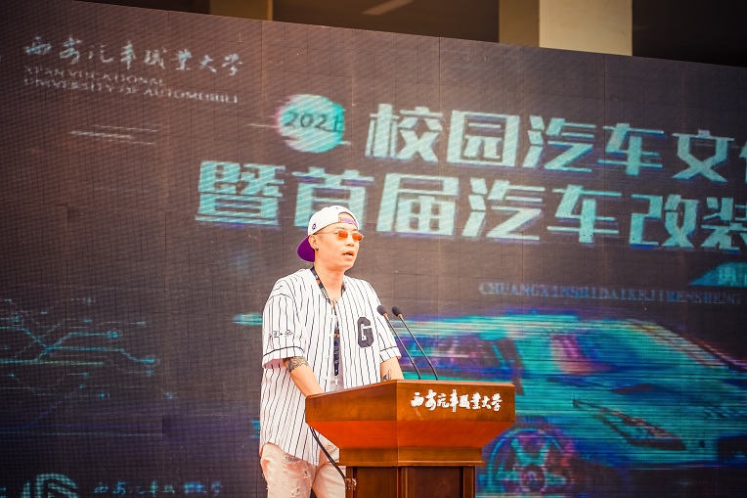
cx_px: 374
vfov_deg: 13.0
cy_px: 249
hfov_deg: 19.5
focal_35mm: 105
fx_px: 2178
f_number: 4
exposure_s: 1/250
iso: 100
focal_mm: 105
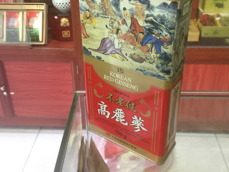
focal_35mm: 40
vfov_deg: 35.5
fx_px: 265
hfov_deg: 46.7
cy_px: 54
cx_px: 124
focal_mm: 4.15
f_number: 2.2
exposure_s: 1/17
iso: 100
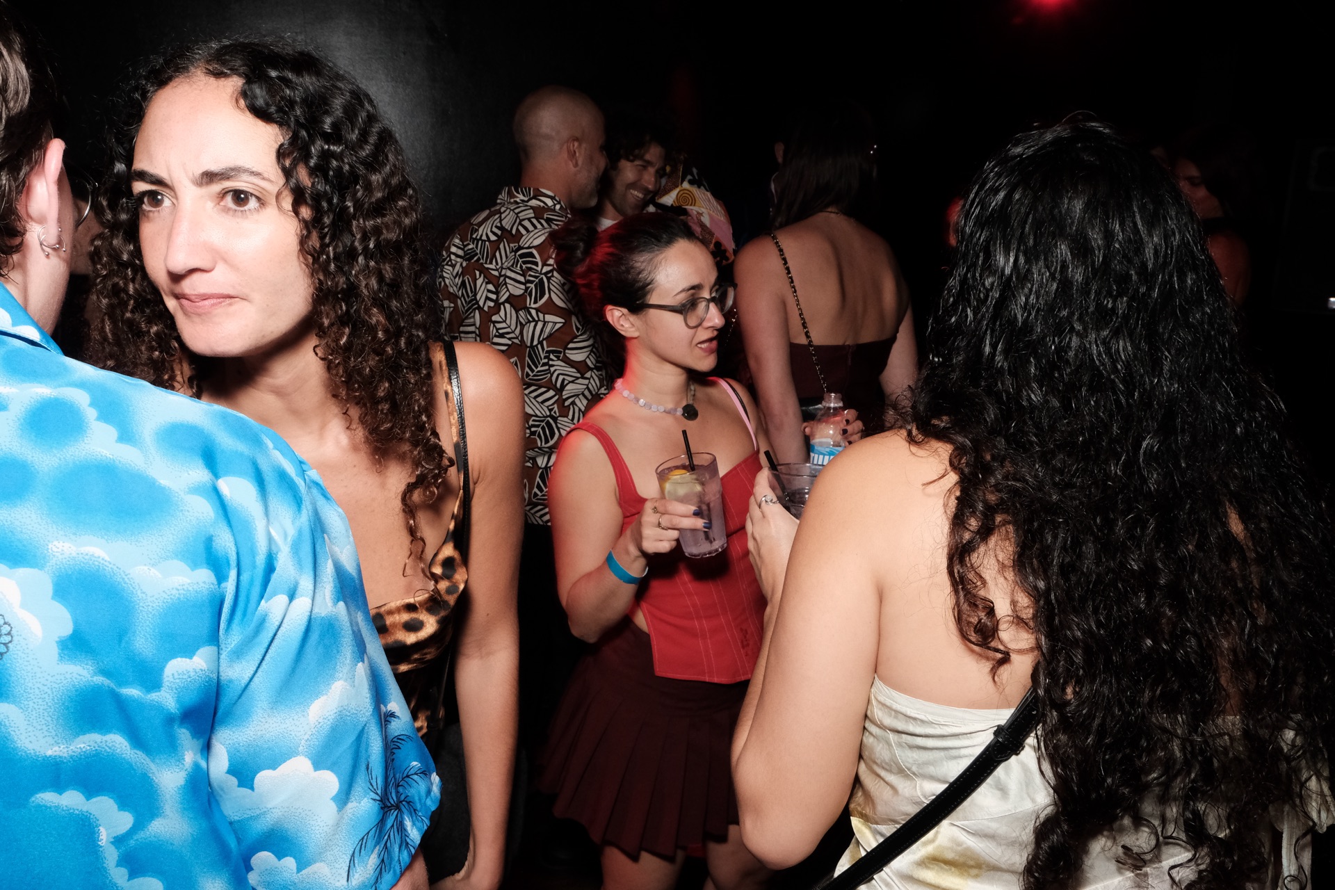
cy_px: 445
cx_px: 668
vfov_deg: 47.9
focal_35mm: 27
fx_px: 1001
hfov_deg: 67.4
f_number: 11
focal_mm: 18
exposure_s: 1/30
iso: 2500
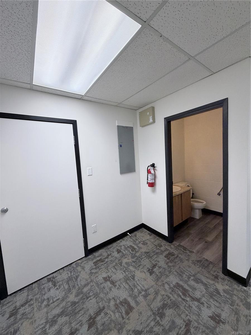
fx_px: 135
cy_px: 168
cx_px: 126
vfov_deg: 102.1
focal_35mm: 14
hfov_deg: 85.7
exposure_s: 1/120
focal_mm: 2.22
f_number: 2.2
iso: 200
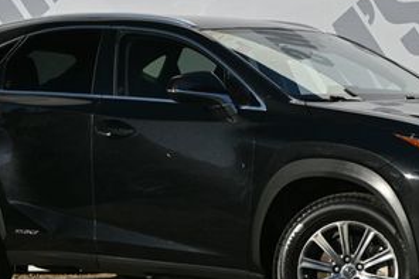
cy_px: 76
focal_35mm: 149
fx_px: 1733
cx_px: 268
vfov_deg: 9.2
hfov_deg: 13.8
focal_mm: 46
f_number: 7.1
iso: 100
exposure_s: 1/400
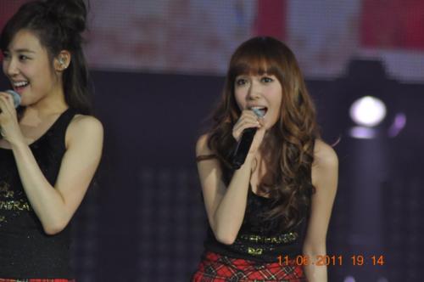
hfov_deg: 4.6
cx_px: 212
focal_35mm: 450
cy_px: 141
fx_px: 5293
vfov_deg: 3.0
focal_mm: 300
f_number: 5.6
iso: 1600
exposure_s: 1/320
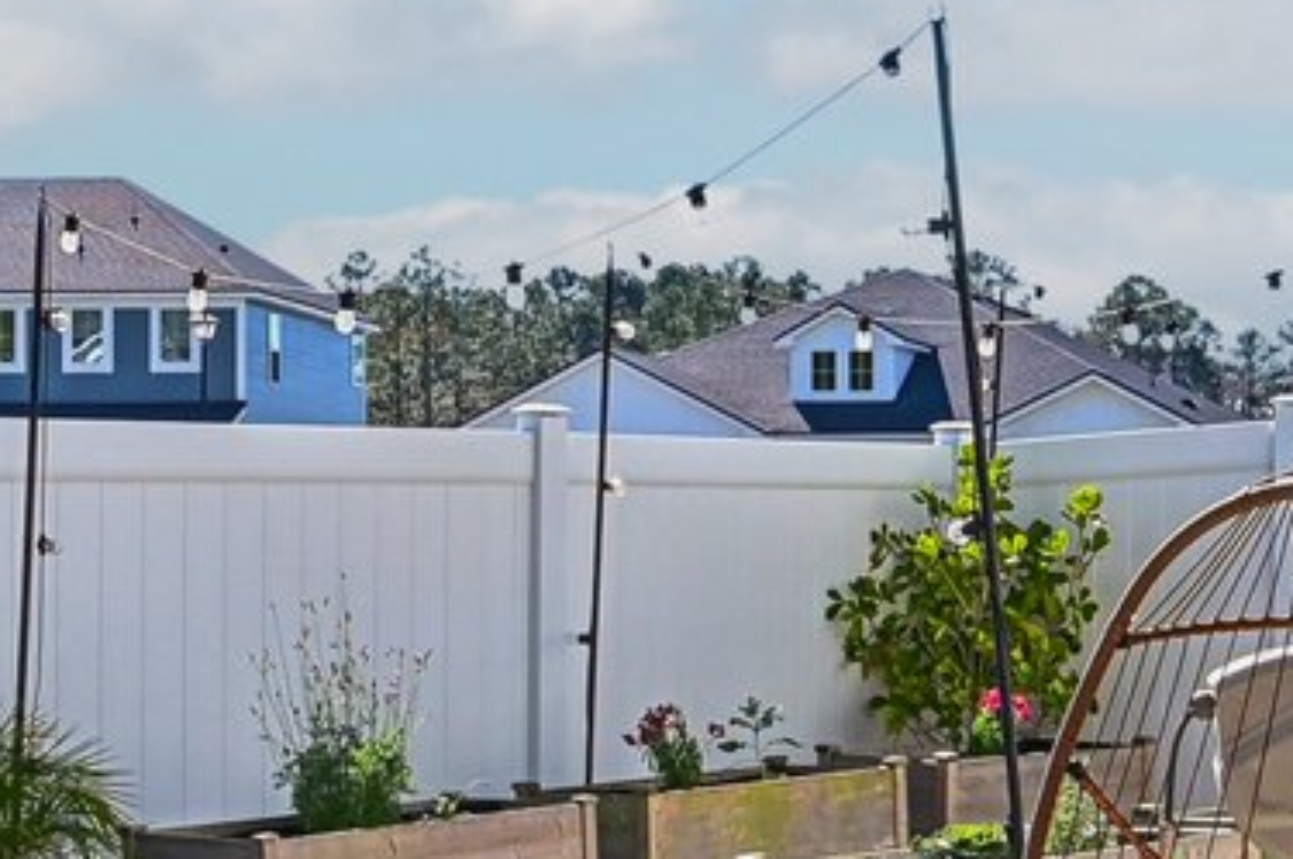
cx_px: 976
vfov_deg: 16.0
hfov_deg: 23.8
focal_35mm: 85
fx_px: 3039
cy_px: 593
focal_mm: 15.5
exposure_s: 1/250
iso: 200
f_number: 8
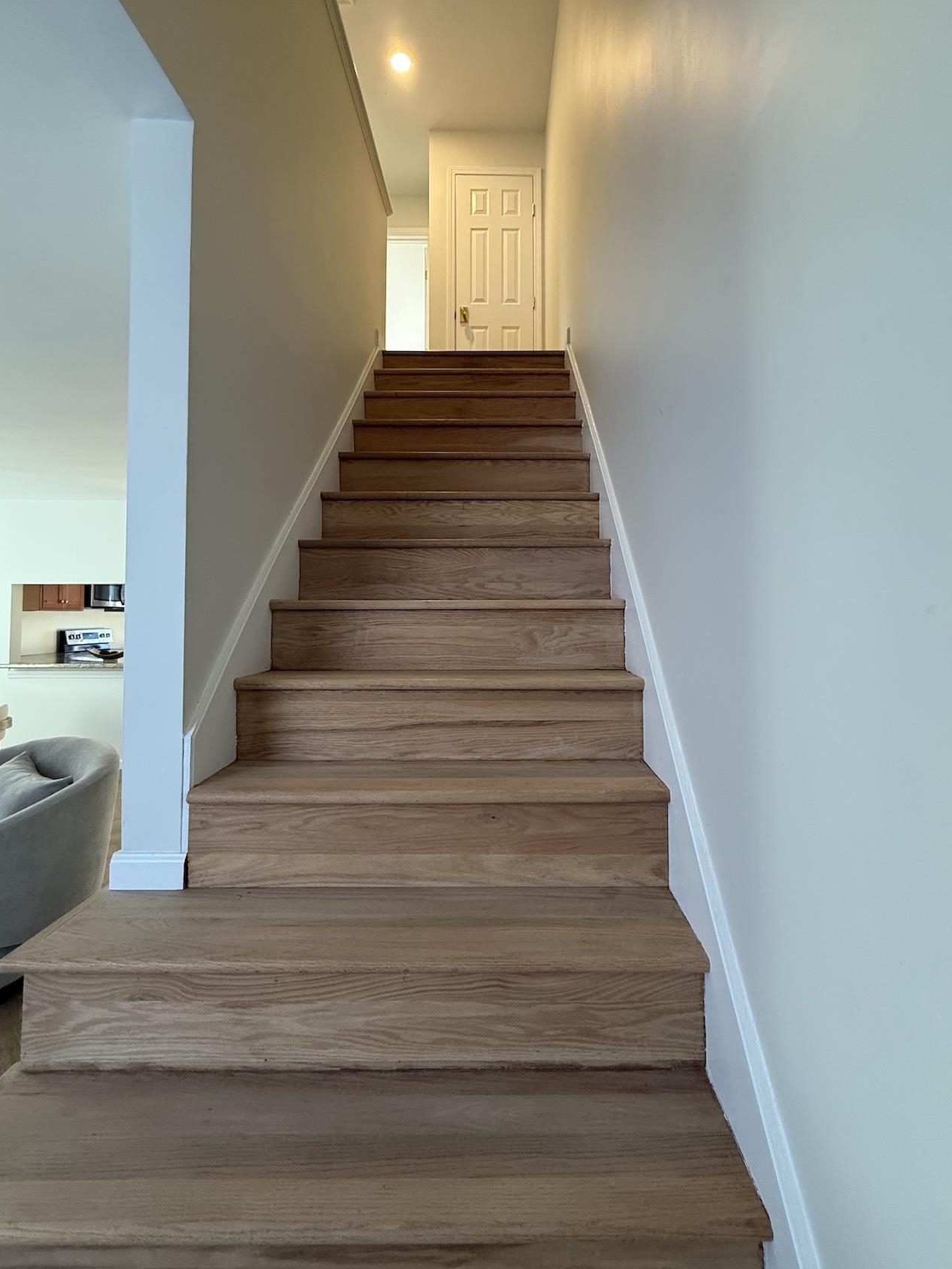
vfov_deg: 94.4
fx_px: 587
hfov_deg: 78.0
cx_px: 506
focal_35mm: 16
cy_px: 605
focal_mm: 2.22
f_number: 2.2
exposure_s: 1/60
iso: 250
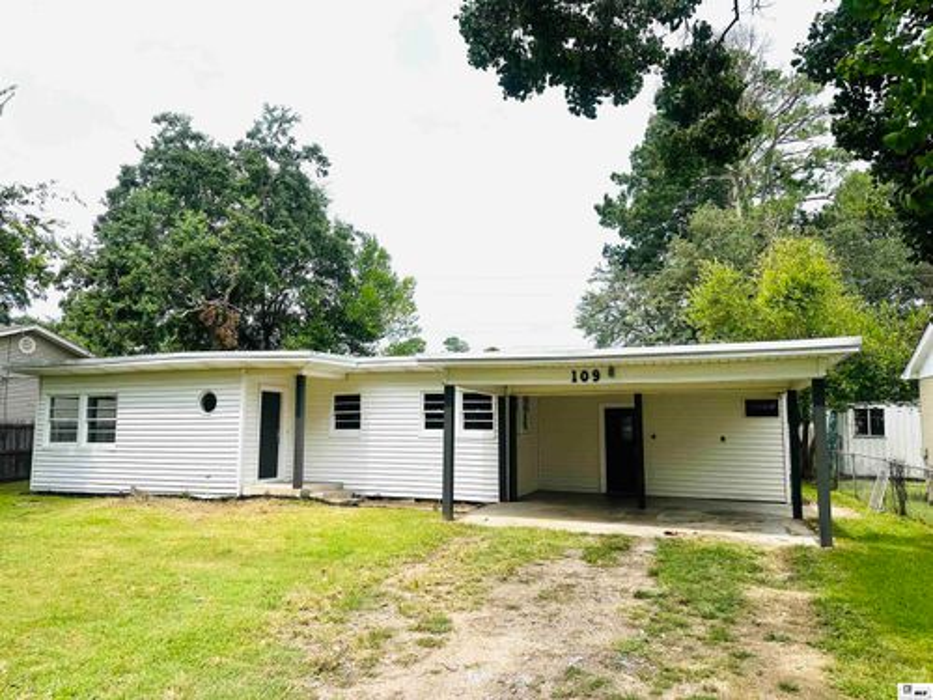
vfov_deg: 56.8
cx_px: 466
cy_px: 350
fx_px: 647
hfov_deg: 71.6
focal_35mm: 24
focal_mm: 6.86
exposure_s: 1/5525
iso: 80
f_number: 1.78
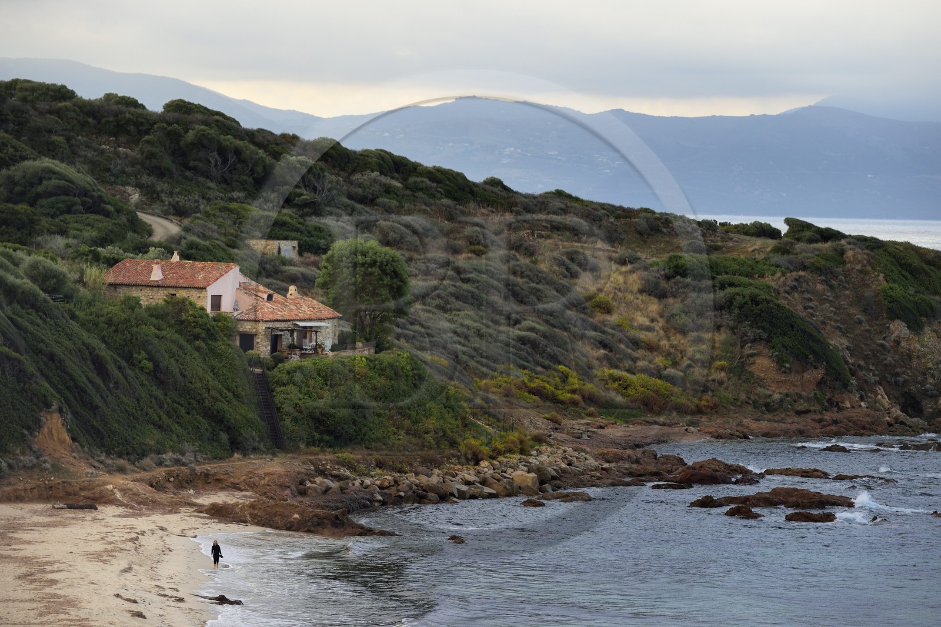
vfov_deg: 8.9
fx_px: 4050
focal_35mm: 155
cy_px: 314
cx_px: 470
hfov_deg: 13.3
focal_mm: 155
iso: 200
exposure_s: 1/250
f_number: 5.6
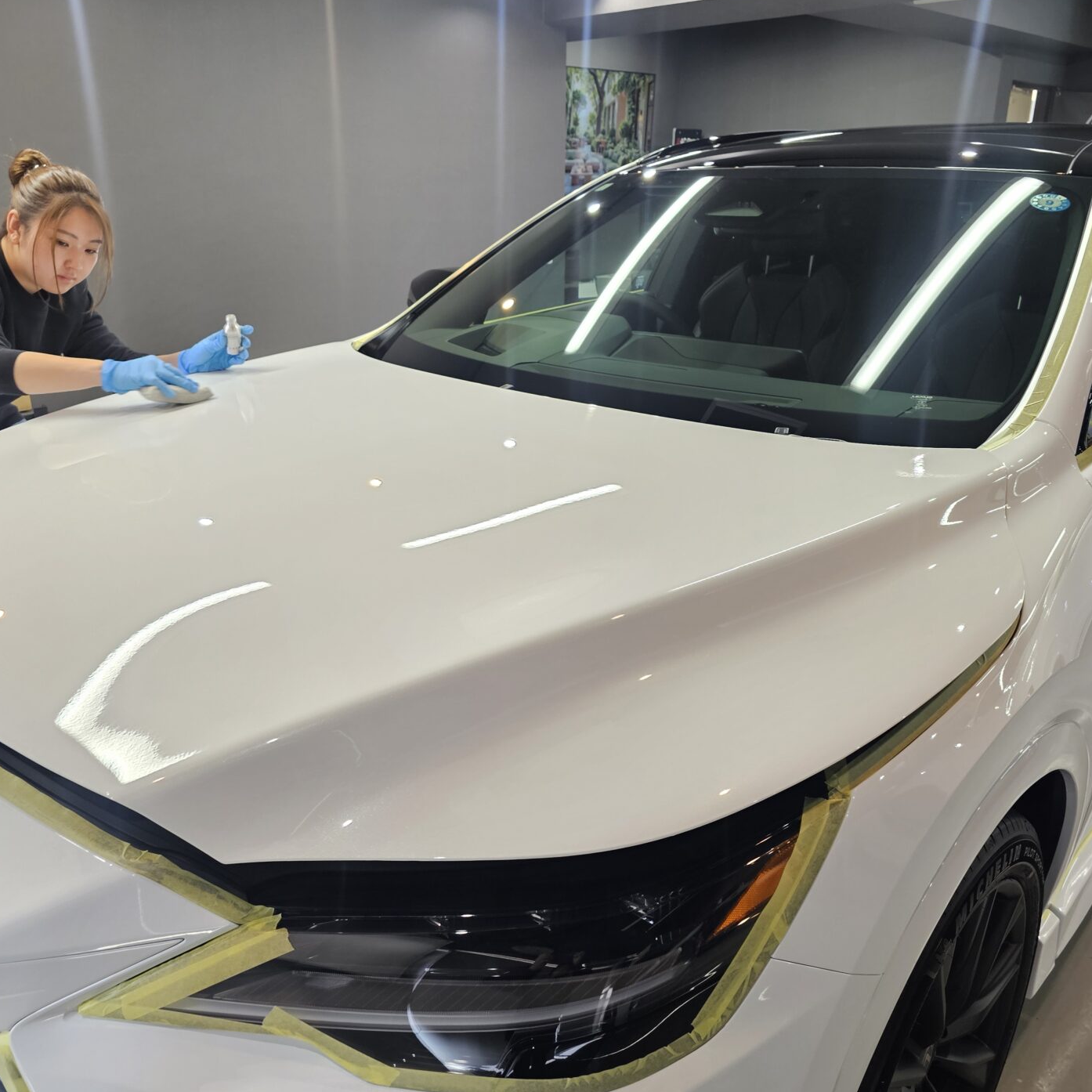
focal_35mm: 28
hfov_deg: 57.3
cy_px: 555
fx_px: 999
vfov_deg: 57.3
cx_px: 529
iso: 125
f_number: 1.7
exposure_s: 1/100
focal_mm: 6.3
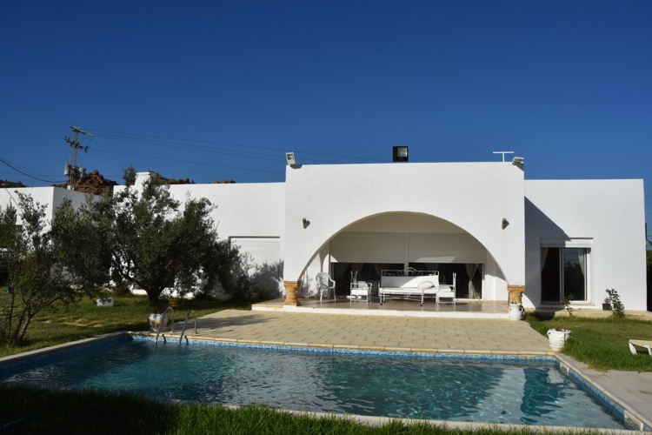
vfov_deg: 47.9
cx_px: 326
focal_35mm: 27
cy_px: 218
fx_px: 489
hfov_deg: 67.4
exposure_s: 1/800
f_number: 14
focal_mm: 18
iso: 400
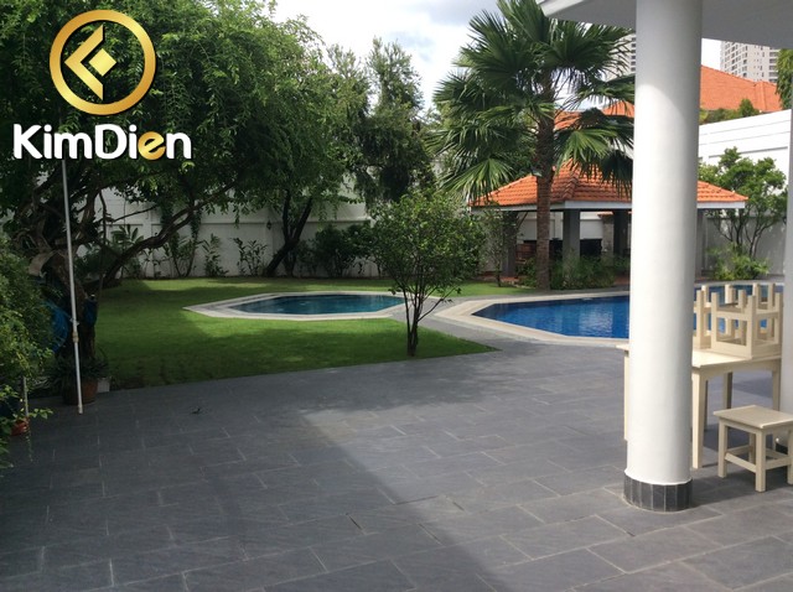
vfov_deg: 44.1
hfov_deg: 56.9
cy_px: 296
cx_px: 396
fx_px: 732
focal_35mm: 32
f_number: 2.4
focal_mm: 3.3
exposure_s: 1/907
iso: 32
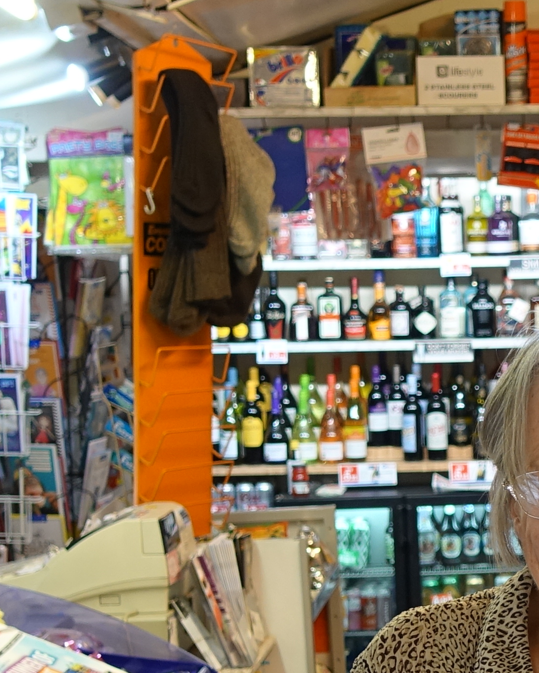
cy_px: 515
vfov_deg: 21.1
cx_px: 598
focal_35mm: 90
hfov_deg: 16.6
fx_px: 1794
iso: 250
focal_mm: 8.8
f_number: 2.2
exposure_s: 1/60
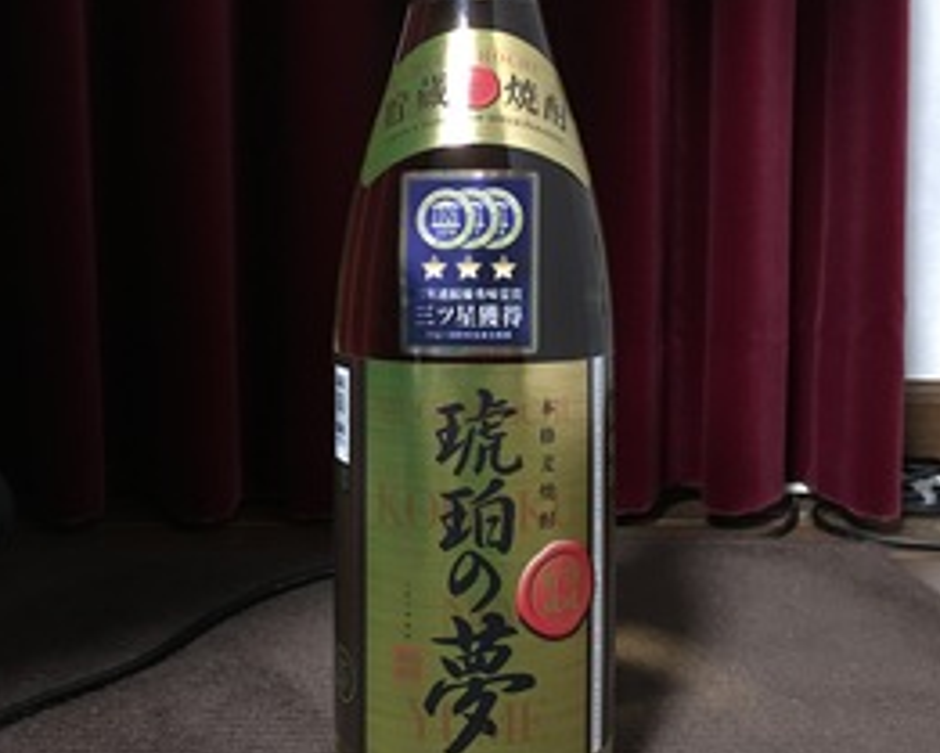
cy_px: 277
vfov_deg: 38.0
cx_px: 475
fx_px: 1085
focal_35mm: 39
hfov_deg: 46.8
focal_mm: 4.15
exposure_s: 1/15
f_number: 2.2
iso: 400
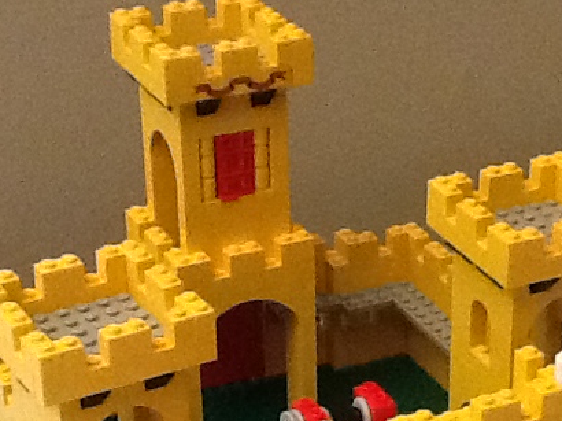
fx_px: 1217
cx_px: 389
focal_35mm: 75
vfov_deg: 18.9
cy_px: 450
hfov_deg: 25.8
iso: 400
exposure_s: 1/20
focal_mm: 2.03
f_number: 2.4
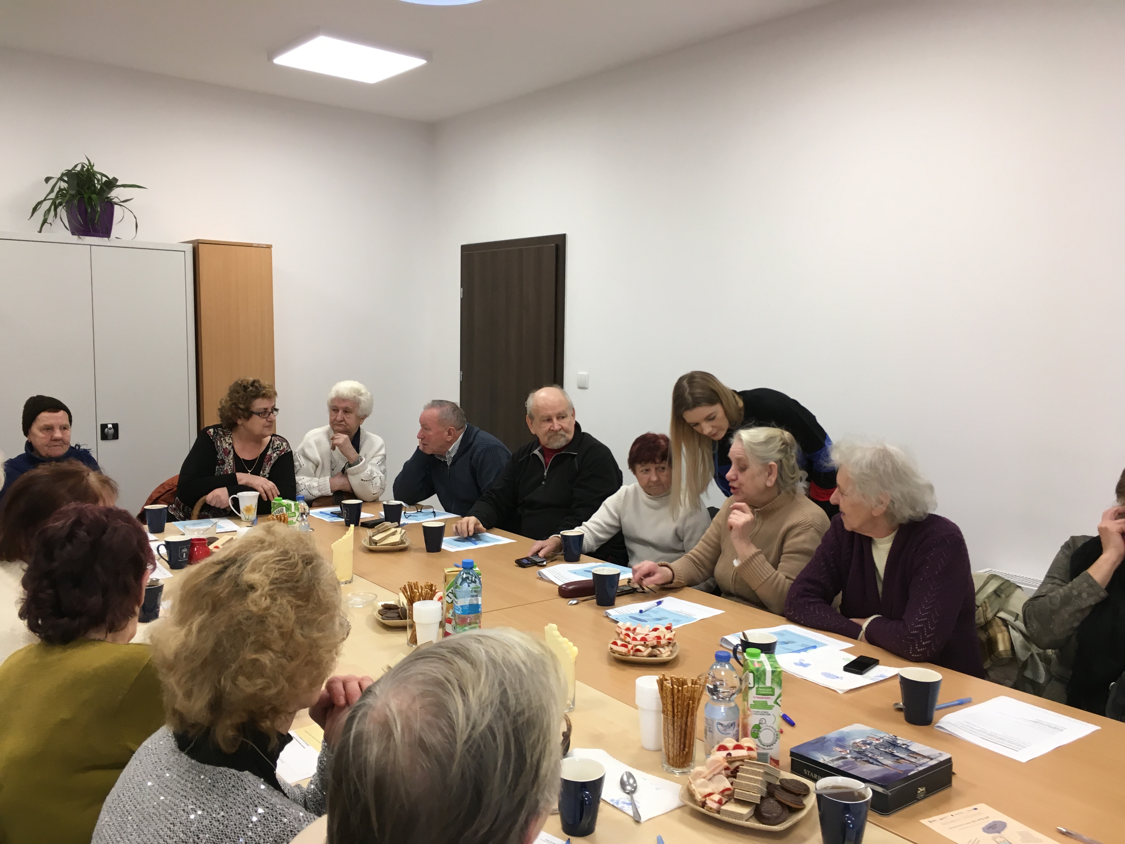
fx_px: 942
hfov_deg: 61.7
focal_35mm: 29
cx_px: 562
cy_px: 422
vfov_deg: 48.2
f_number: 2.2
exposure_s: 1/33
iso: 32
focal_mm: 4.15
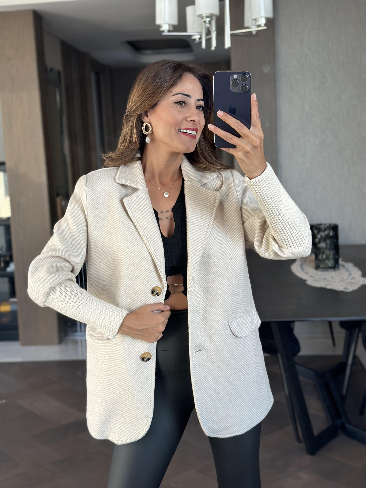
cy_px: 244
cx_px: 183
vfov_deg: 39.7
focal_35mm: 48
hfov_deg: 30.3
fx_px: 677
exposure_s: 1/86
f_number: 1.78
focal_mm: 6.86
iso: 125
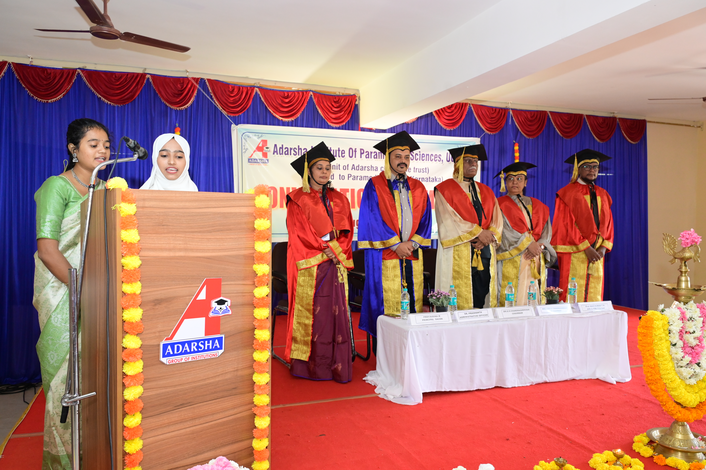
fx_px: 549
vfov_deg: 46.3
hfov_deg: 65.5
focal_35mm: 28
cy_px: 235
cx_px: 353
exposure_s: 1/125
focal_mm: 28
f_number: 5.6
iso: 3200
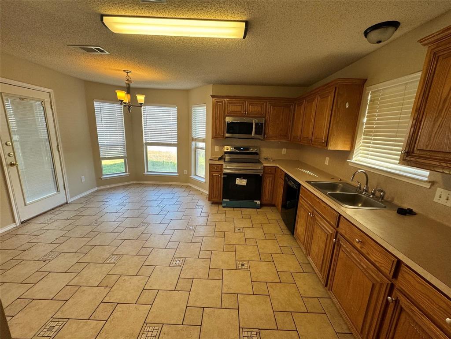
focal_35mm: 14
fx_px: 182
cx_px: 226
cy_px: 170
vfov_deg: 85.7
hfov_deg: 102.1
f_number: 2.2
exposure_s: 1/120
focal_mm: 2.22
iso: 200
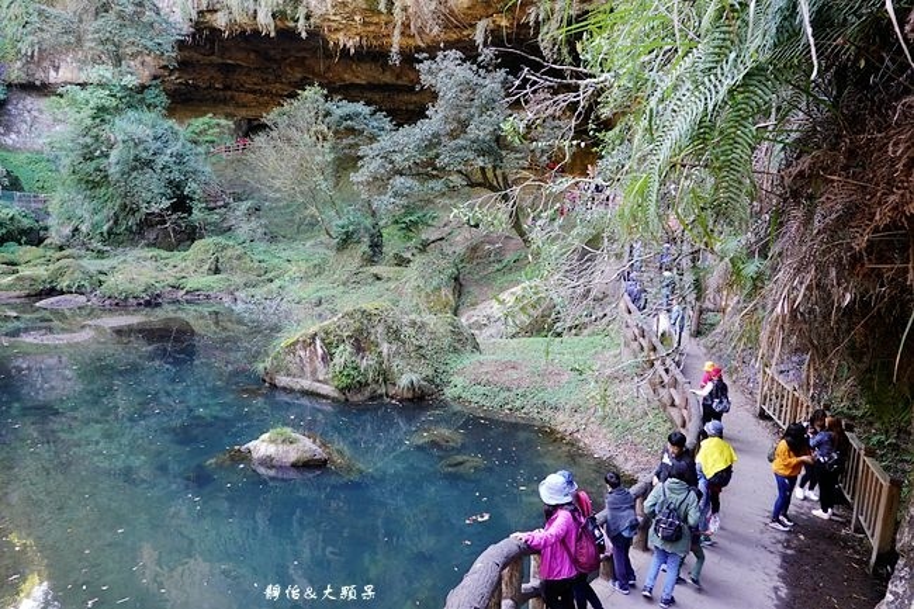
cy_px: 304
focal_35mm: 24
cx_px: 457
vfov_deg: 53.1
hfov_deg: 73.8
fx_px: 609
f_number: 2.8
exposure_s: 1/30
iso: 250
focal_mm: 9
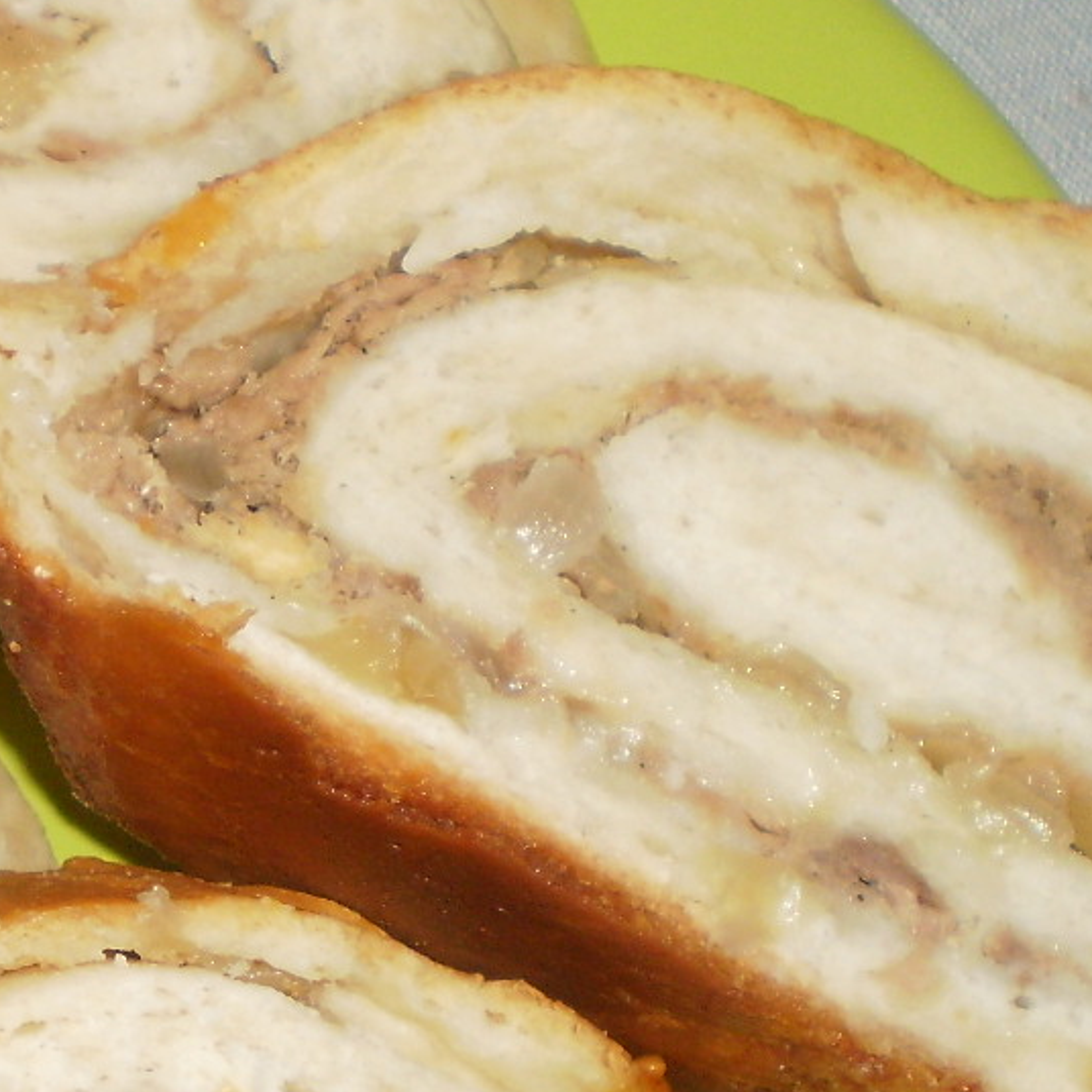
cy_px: 670
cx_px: -6
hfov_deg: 17.8
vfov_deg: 18.3
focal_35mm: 95
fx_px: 3391
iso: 125
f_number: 3.1
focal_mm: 6.3
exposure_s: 1/30
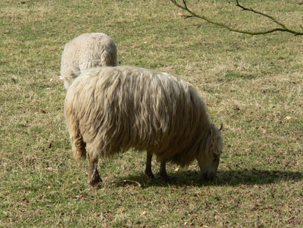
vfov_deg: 7.4
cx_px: 152
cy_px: 114
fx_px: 1752
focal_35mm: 200
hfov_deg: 9.9
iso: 100
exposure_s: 1/160
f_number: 8
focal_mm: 33.3
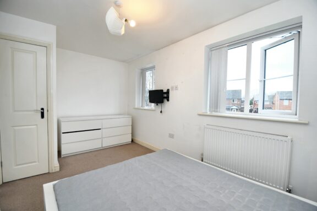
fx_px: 132
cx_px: 158
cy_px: 106
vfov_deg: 77.2
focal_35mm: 15
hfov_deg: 100.4
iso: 100
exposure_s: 1/40
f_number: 3.5
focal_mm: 10
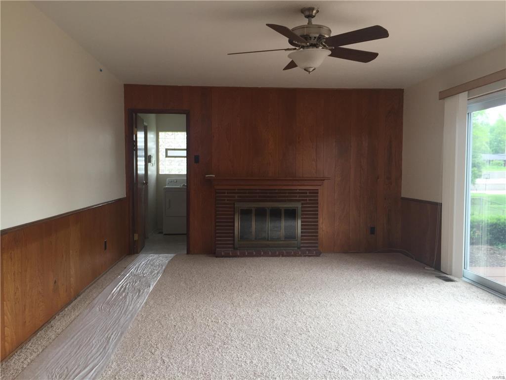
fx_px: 424
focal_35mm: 29
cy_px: 190
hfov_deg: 61.7
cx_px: 253
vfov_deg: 48.2
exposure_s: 1/60
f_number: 2.2
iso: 40
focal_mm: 4.15
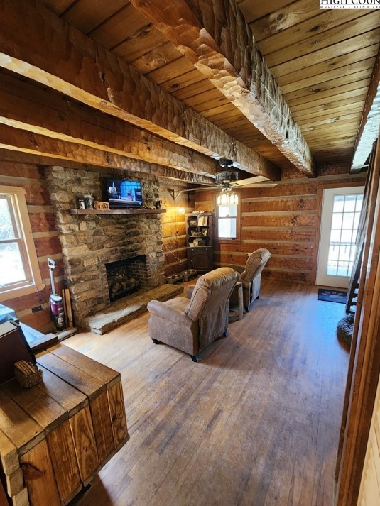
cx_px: 197
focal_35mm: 14
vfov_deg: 102.0
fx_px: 205
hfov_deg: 85.7
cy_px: 260
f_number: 2.2
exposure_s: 1/30
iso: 500
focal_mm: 2.2
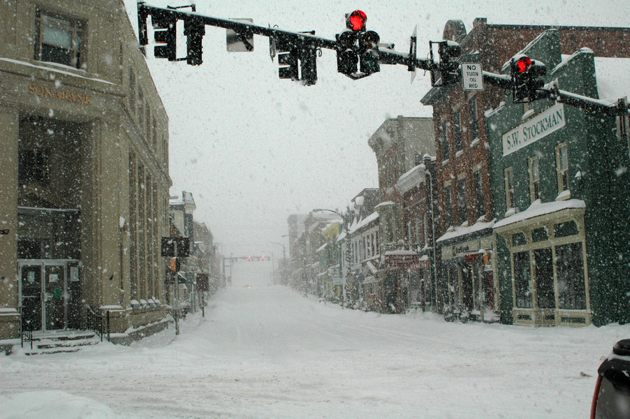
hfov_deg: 46.4
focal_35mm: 42
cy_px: 210
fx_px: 734
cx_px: 315
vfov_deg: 31.8
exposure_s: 1/400
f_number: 10
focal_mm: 28
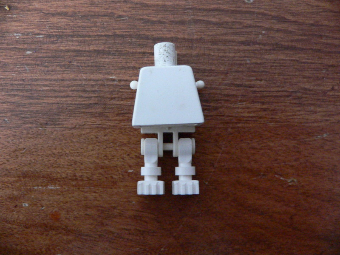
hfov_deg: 52.6
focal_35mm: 35
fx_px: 344
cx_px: 170
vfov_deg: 40.7
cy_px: 128
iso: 400
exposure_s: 1/25
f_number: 2.8
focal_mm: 4.6
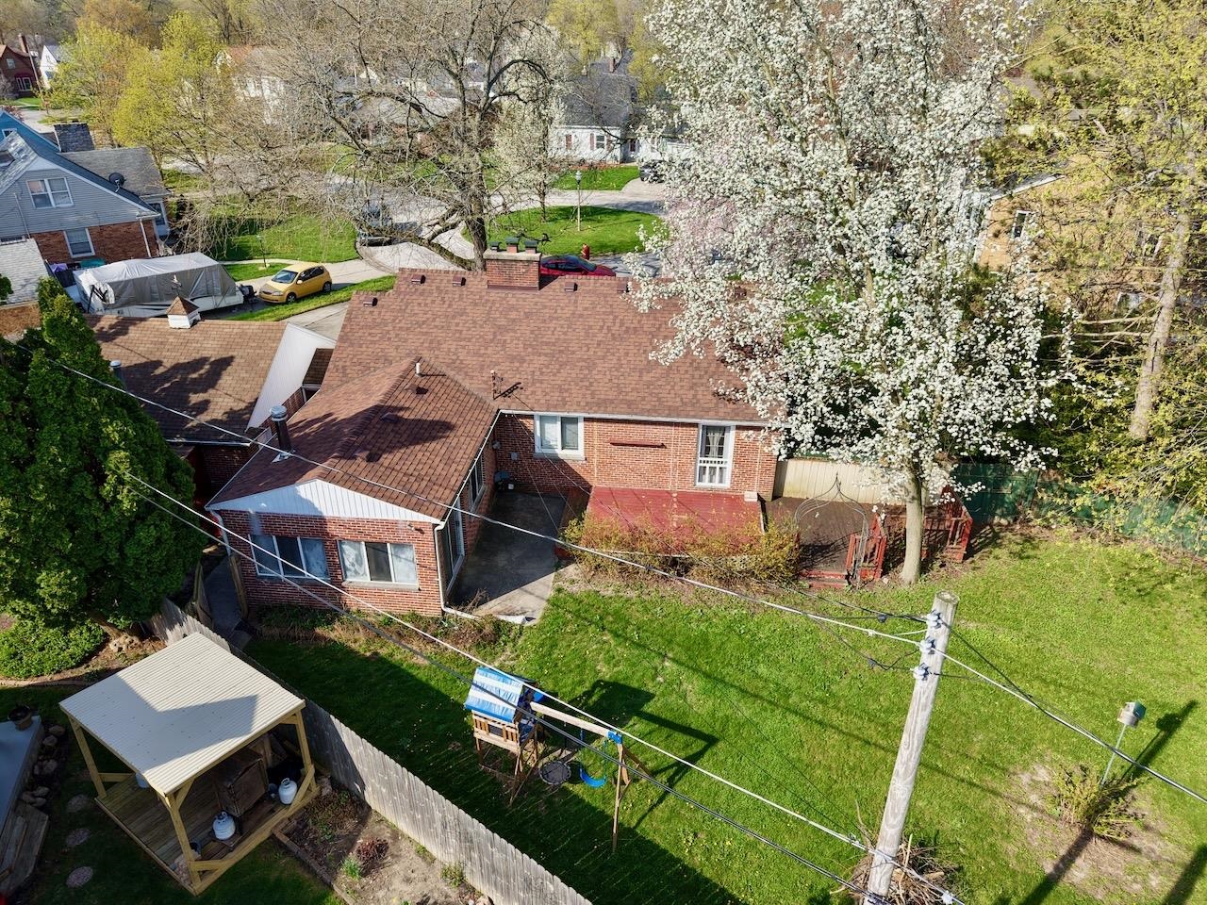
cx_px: 604
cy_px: 452
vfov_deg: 56.8
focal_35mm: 24
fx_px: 837
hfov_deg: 71.6
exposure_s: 1/2500
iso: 170
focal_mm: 8.67
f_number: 1.8
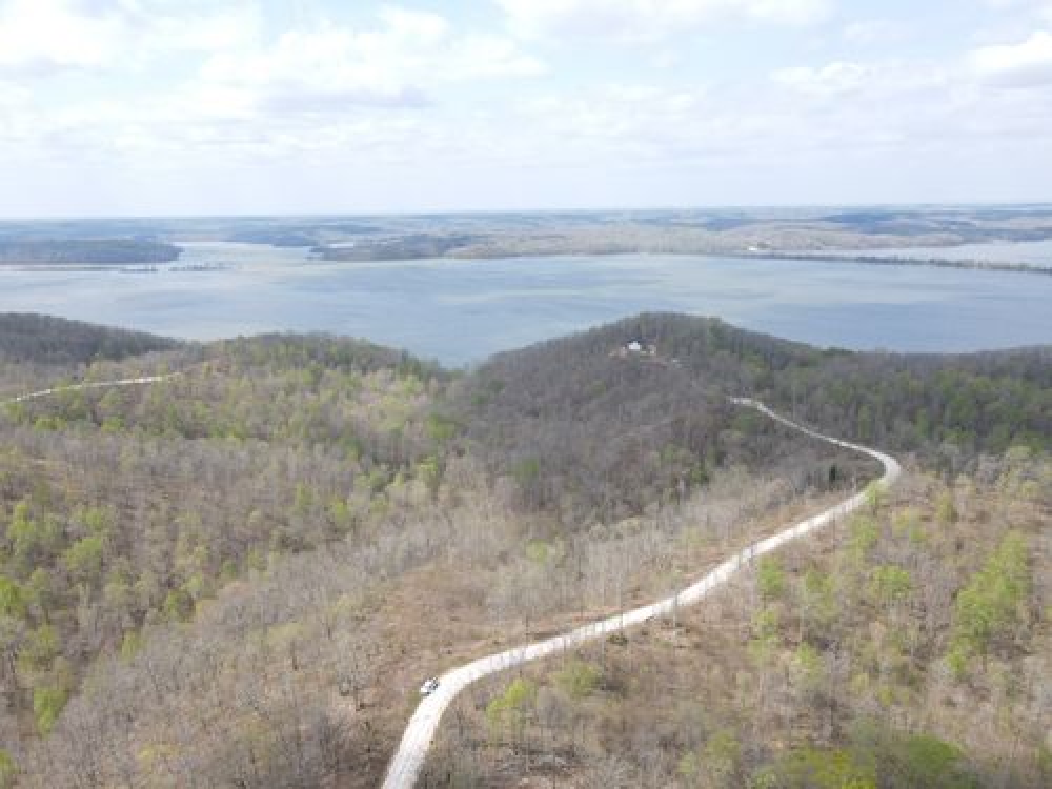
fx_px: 729
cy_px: 394
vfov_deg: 56.8
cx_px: 526
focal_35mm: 24
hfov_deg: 71.6
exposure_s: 1/350
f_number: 2.8
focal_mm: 4.5
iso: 100
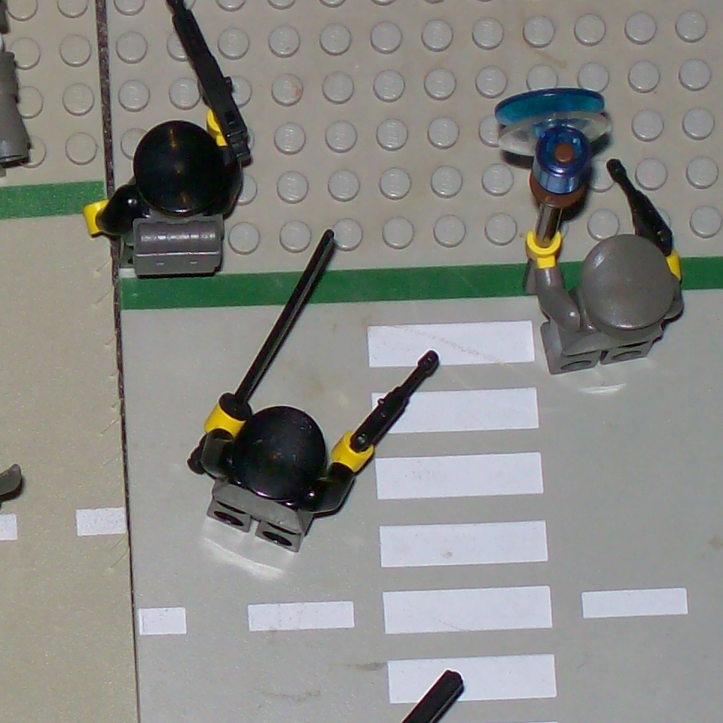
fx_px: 4868
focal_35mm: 206
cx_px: -50
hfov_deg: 8.4
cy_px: 429
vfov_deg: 8.5
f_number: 4.3
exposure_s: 1/223
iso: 80
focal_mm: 14.3
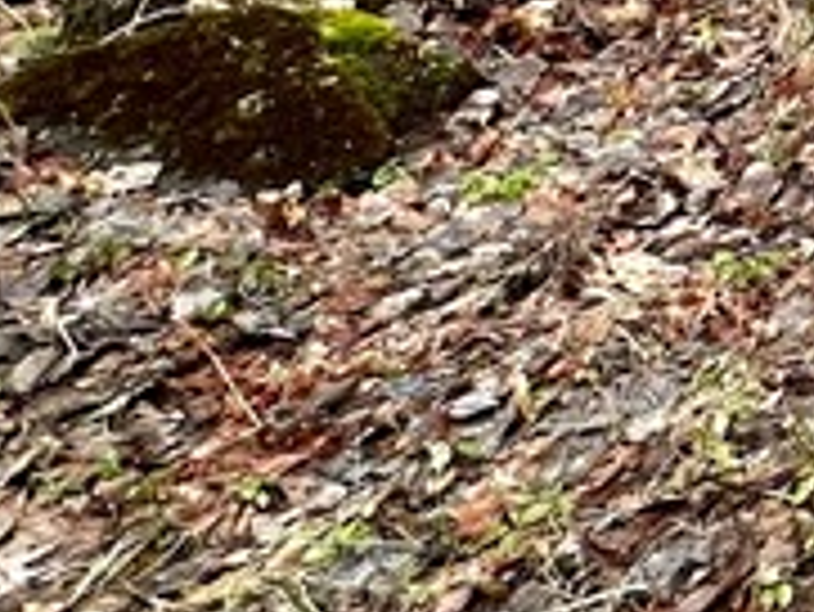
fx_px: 1859
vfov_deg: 15.9
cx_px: 2028
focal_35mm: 79
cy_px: -495
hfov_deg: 14.3
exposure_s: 1/375
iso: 40
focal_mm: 2.22
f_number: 2.2
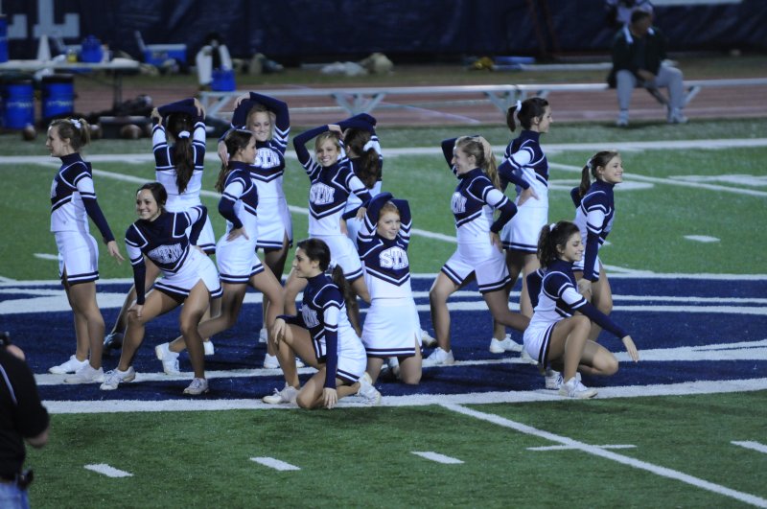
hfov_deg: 6.9
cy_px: 254
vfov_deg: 4.6
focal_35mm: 300
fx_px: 6383
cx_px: 384
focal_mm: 200
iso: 1600
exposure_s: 1/200
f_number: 2.8
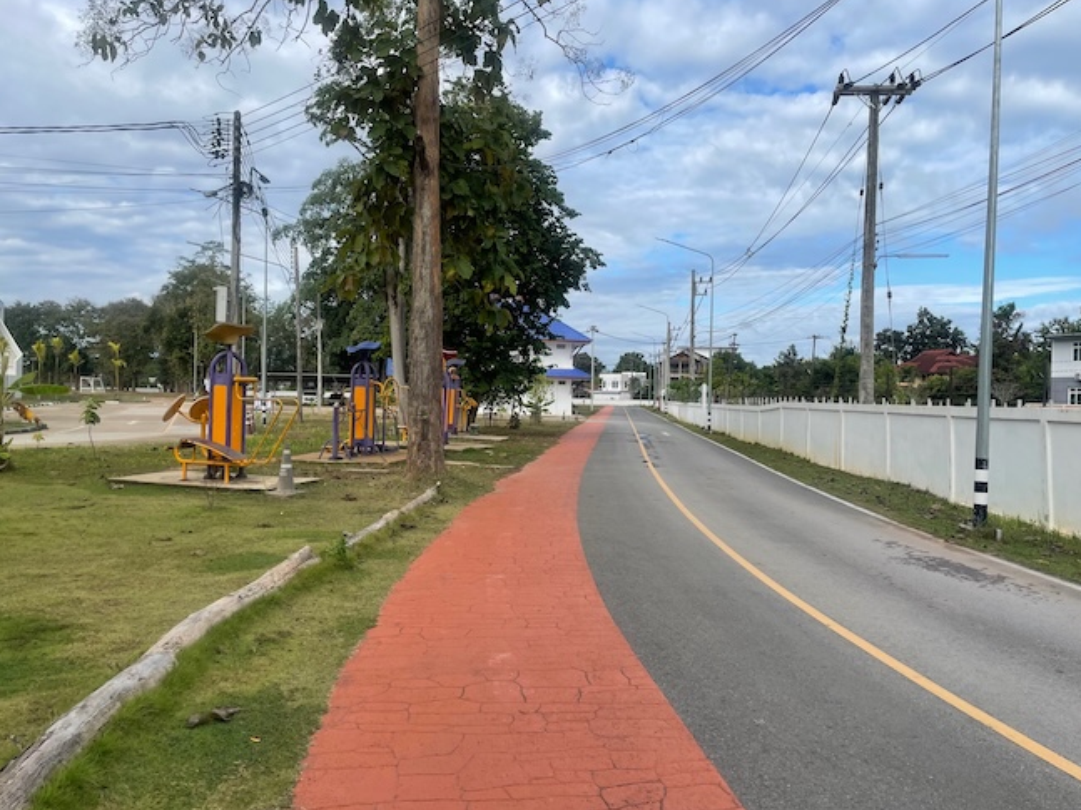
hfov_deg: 65.3
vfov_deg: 51.3
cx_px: 533
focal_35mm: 27
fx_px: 843
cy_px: 406
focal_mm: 4.2
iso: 32
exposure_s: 1/2618
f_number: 1.6
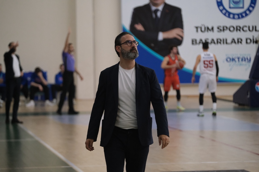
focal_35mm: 166
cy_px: 86
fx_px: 1194
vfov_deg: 8.3
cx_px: 130
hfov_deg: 12.4
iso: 4000
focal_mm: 110.6
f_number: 2.8
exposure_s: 1/1000
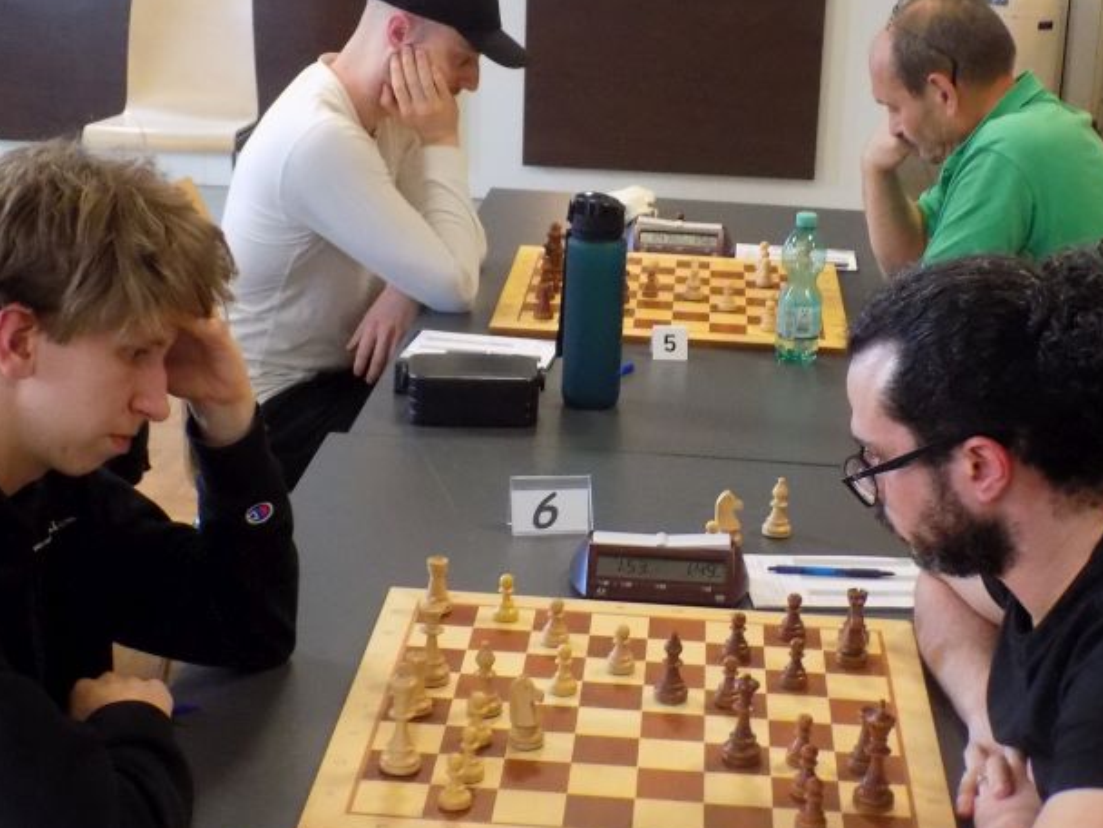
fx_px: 2199
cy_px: 447
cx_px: 628
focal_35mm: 69
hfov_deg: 28.1
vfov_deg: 21.3
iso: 400
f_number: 3.6
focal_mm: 7.3
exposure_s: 1/10
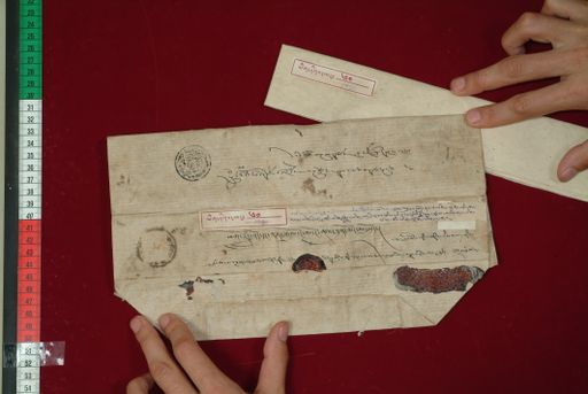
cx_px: 294
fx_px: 1448
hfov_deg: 23.0
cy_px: 197
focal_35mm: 88
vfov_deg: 15.5
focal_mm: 59
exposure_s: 1/20
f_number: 13
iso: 160
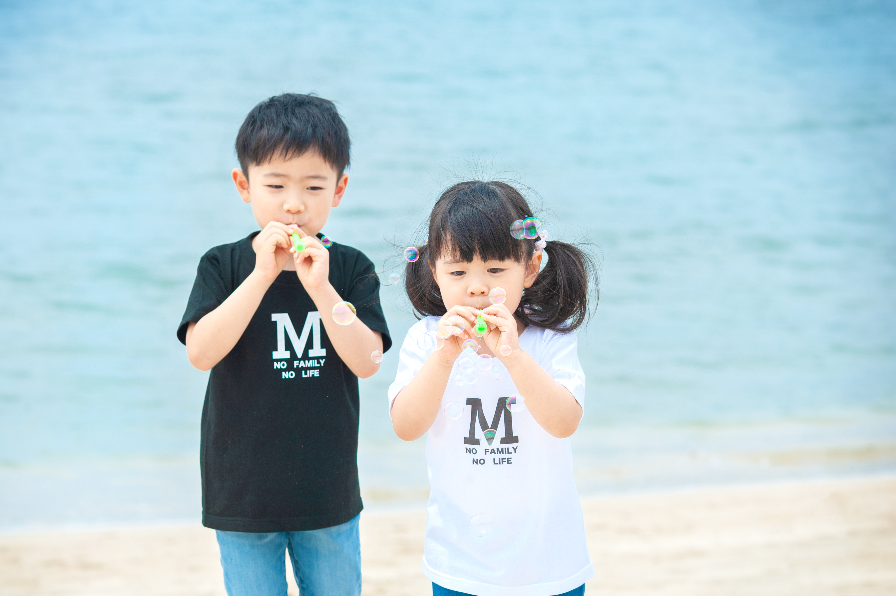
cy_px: 298
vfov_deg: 10.1
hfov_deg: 15.2
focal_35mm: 135
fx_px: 3358
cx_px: 448
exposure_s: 1/640
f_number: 6.3
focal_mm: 135
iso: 200
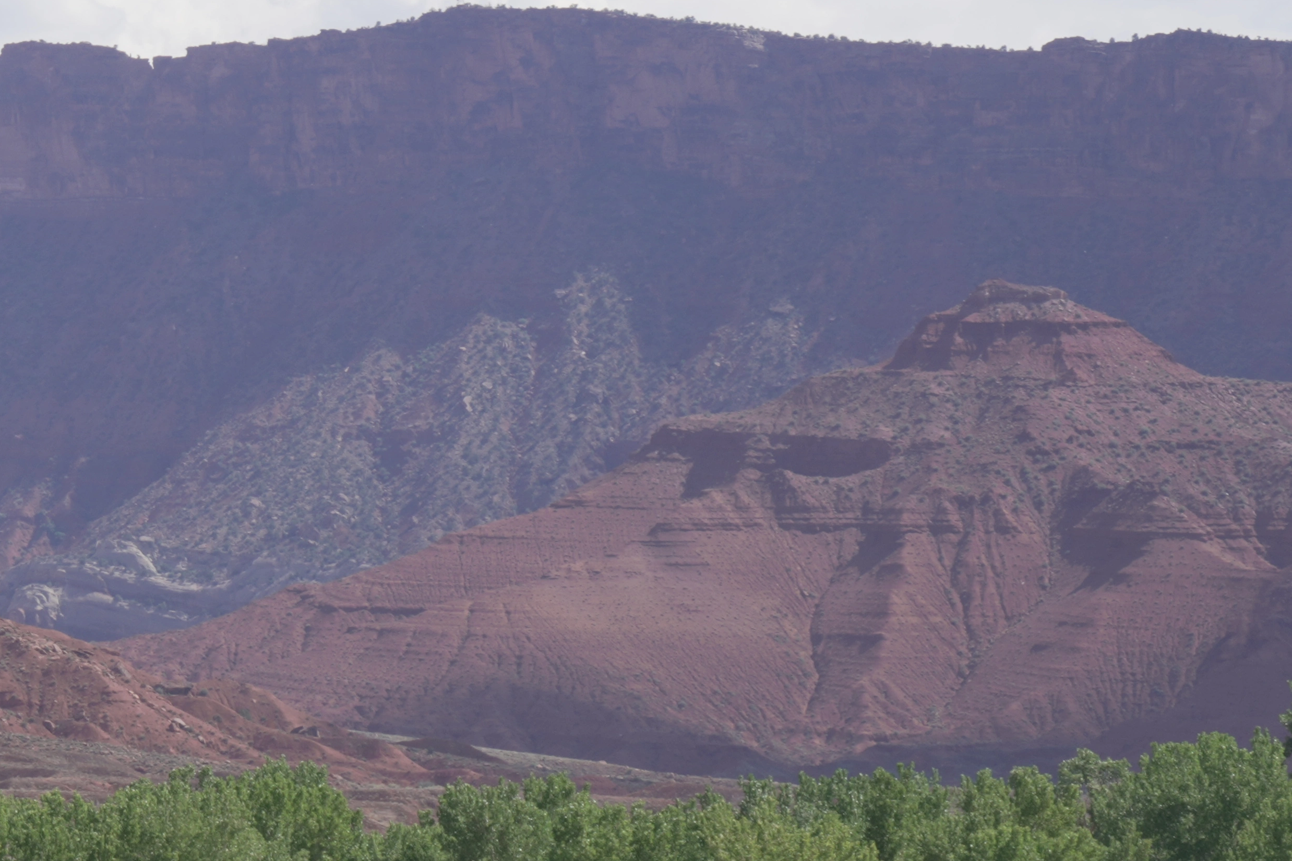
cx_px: -357
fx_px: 12774
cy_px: 418
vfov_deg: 3.9
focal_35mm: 356
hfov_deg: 5.8
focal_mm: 102
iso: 125
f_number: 13
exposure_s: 1/125
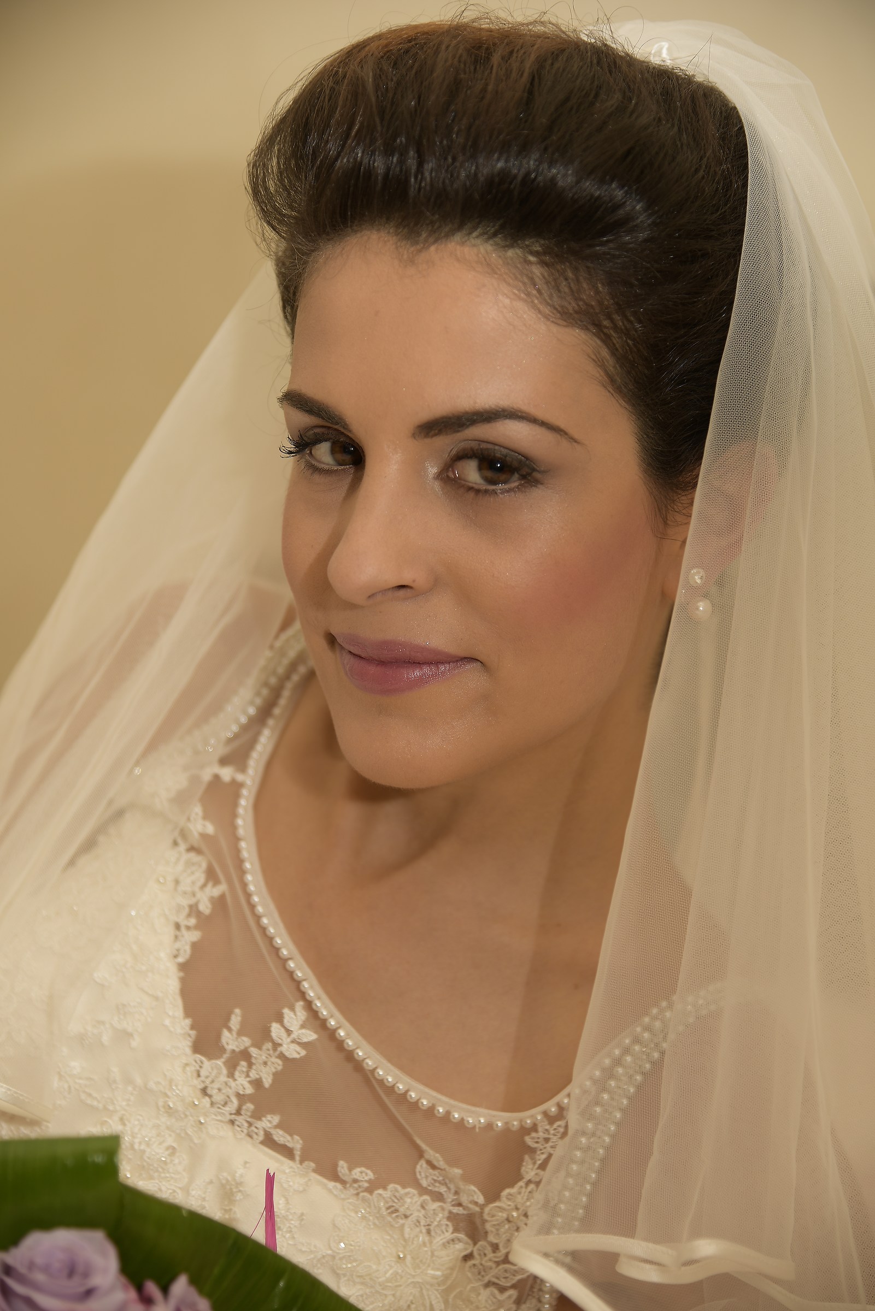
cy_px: 656
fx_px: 2405
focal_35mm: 66
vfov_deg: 30.5
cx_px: 438
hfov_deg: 20.6
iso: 64
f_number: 4
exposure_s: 1/60
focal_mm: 66
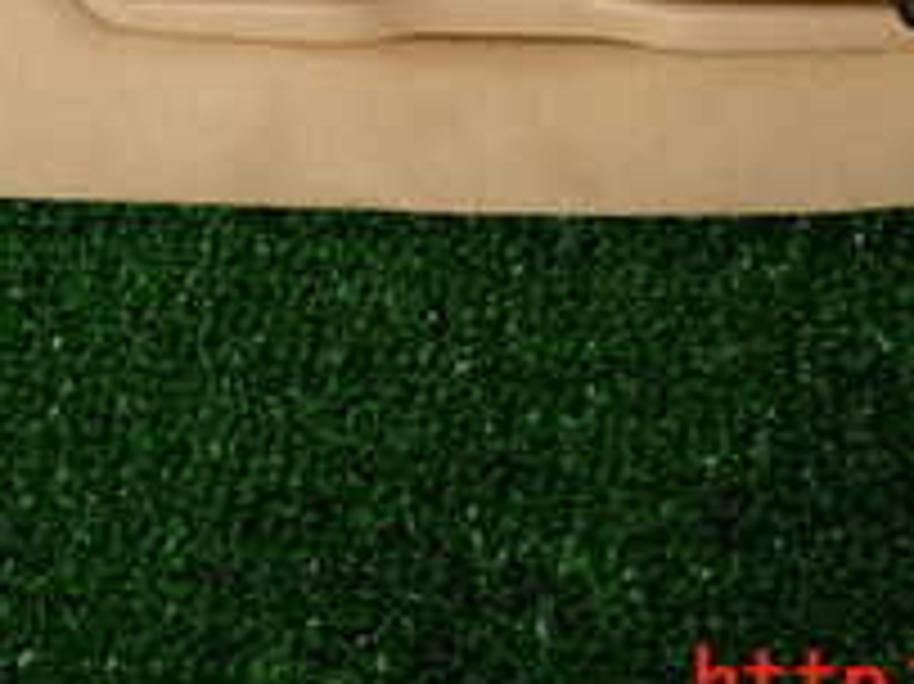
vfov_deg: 18.2
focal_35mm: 74
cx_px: 360
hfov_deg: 26.3
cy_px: -266
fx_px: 1953
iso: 100
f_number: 2
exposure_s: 1/100
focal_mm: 4.5
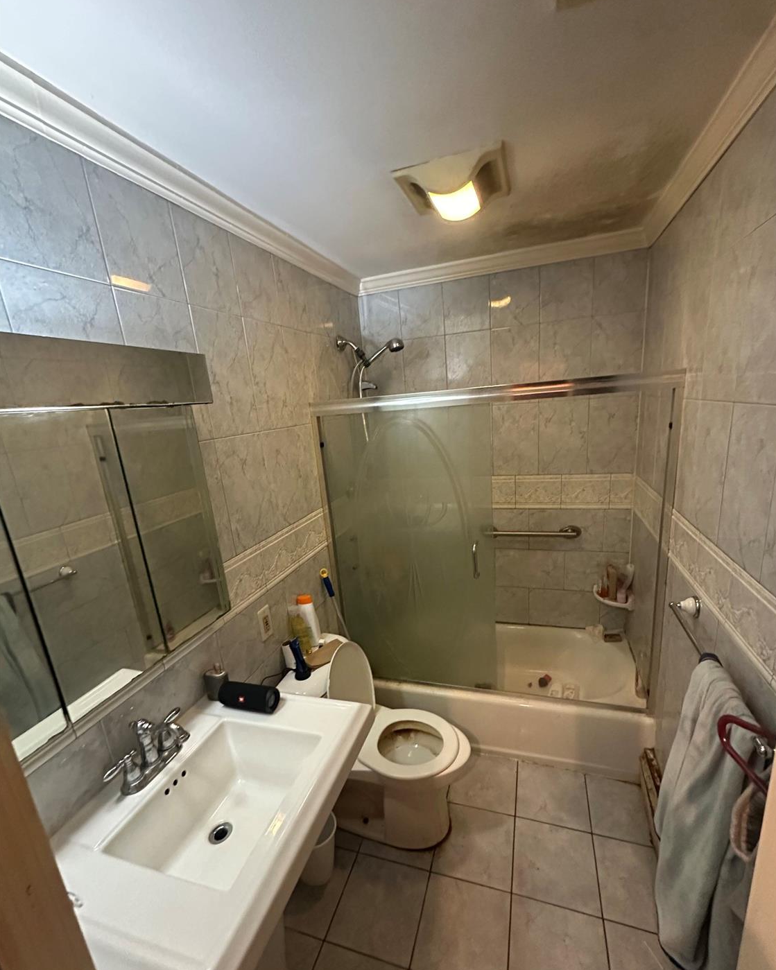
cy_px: 513
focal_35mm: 15
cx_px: 397
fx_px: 431
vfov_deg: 96.7
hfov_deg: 84.0
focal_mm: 2.22
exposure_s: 1/60
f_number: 2.2
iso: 1000
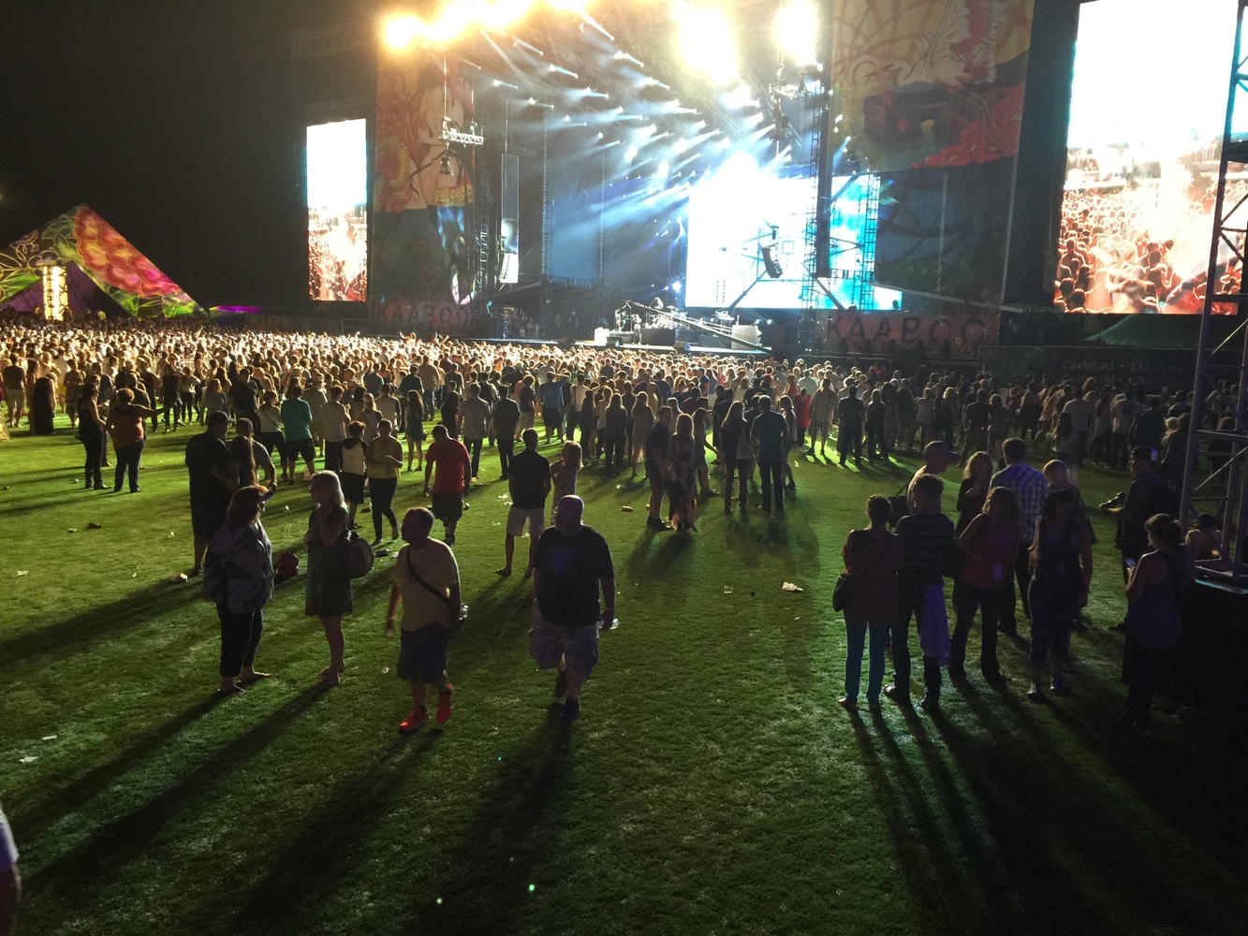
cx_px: 624
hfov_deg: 61.7
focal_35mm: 29
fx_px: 1046
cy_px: 468
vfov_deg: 48.2
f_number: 2.2
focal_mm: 4.15
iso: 80
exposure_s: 1/15
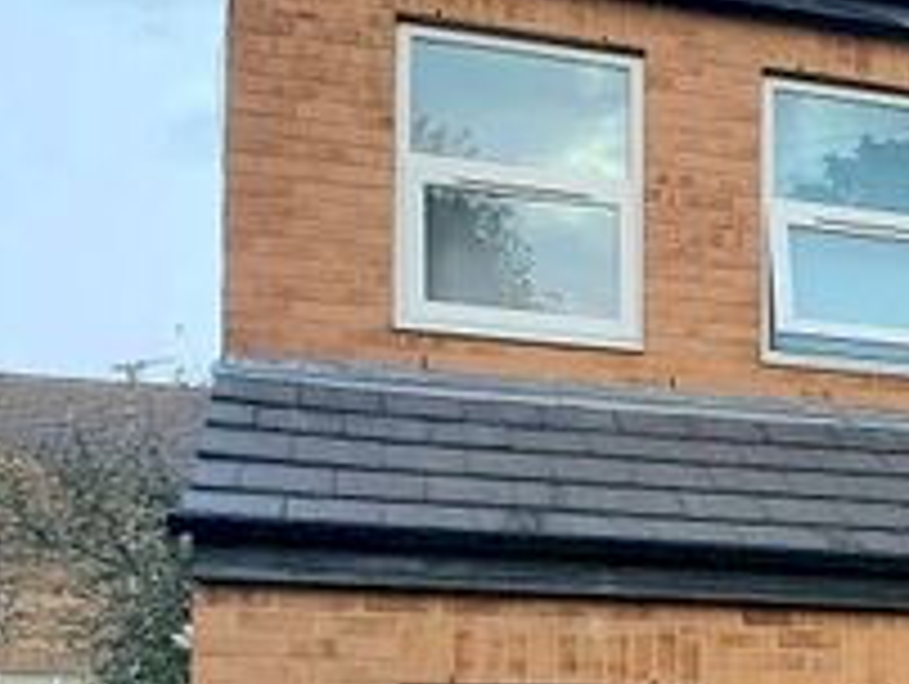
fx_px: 2182
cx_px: 1498
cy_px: 713
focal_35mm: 83
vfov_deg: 17.3
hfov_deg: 19.4
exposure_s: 1/25
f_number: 1.8
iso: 250
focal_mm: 5.23
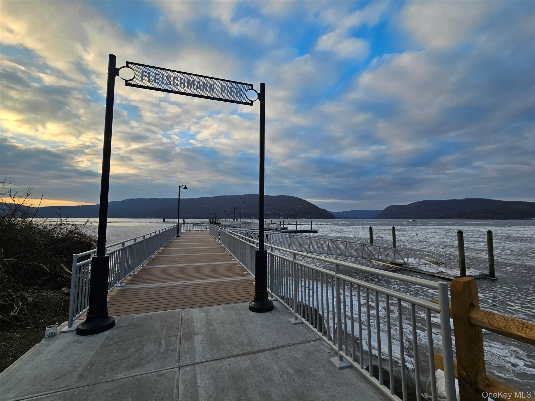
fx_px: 201
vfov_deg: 89.9
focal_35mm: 13
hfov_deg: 106.2
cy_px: 200
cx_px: 268
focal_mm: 2.2
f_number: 2.2
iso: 50
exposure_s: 1/833
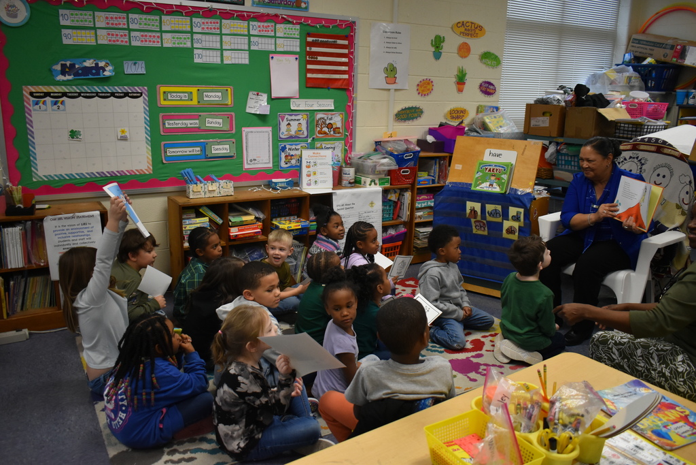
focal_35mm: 30
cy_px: 232
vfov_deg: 43.6
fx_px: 580
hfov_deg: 61.9
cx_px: 348
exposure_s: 1/125
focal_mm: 20
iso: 1100
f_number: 3.5
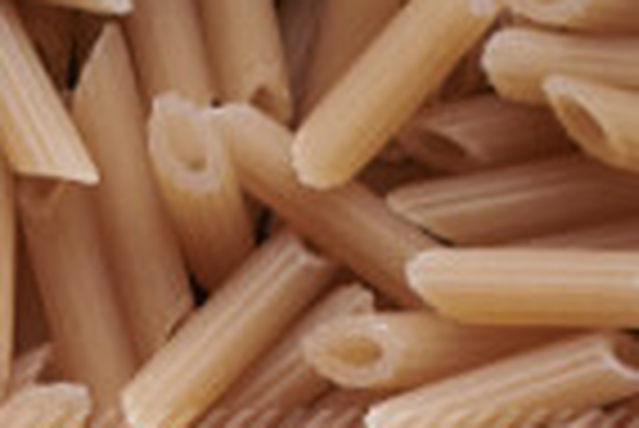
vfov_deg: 4.7
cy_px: 1185
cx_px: -369
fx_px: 5011
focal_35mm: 282
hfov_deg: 7.2
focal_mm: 50
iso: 160
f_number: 8
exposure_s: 1/100
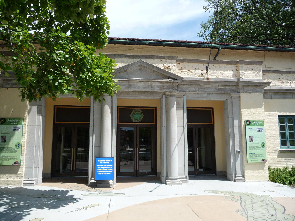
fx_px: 239
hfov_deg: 63.4
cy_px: 110
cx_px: 148
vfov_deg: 49.7
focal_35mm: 28
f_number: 3.3
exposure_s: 1/800
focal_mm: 4.7
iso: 100
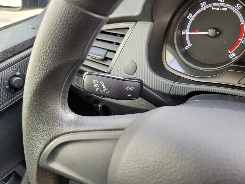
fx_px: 184
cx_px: 122
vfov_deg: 53.1
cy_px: 92
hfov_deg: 67.3
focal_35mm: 26
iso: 200
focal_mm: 5.4
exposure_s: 1/100
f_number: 1.8
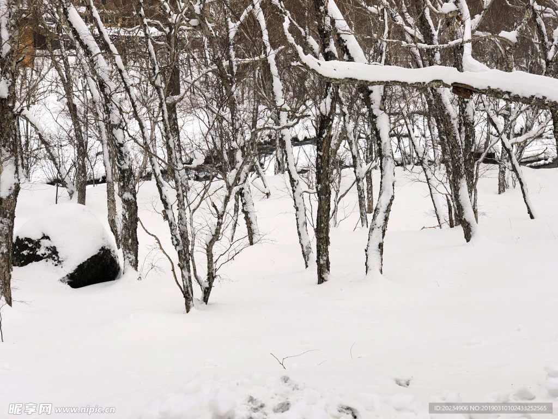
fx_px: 838
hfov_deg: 36.8
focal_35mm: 52
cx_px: 279
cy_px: 210
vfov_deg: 28.0
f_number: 2.4
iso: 16
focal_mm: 6
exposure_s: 1/1116
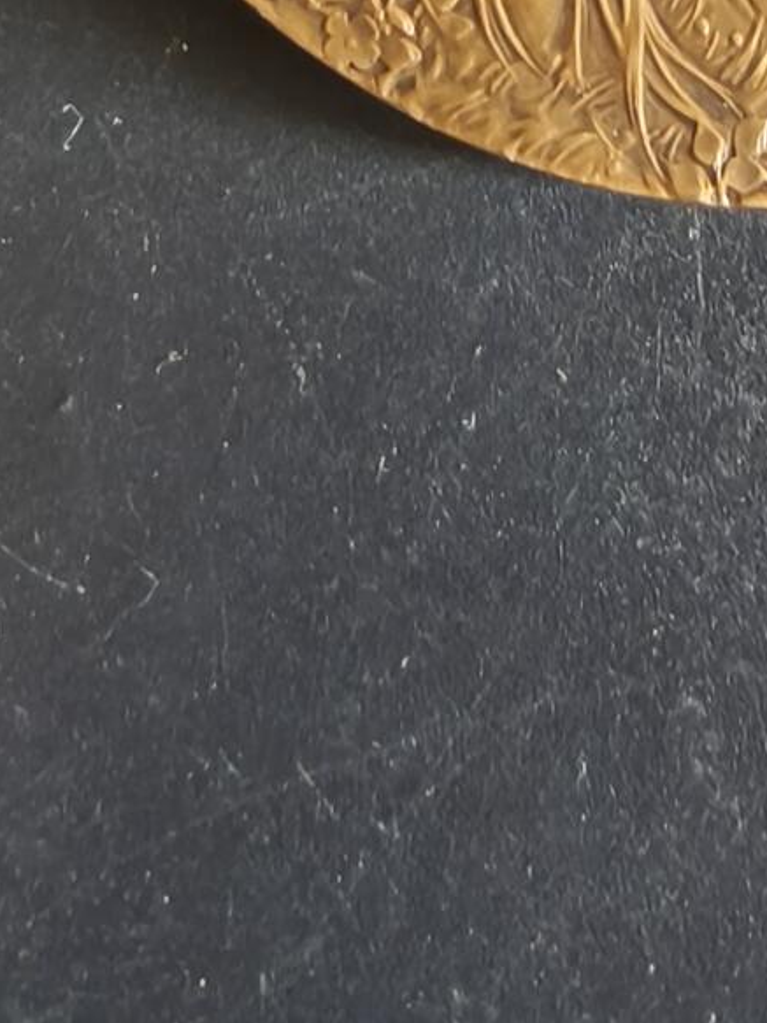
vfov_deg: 24.3
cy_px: -275
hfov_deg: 19.1
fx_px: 2098
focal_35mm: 71
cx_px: 1009
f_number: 2
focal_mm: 2.32
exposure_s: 1/33.3
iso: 800
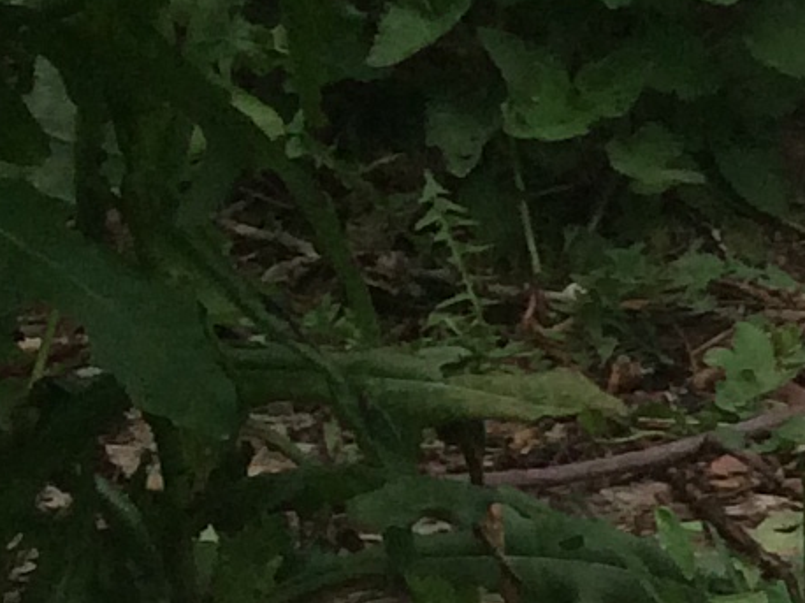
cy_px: 1236
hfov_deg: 7.5
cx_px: 2793
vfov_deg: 6.7
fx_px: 4974
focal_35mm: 214
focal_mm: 4.12
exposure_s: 1/1580
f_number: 2.2
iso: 32
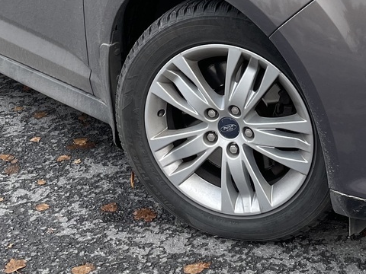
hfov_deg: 24.9
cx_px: 249
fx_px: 825
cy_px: -68
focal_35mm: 78
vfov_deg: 17.8
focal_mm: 4.2
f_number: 1.6
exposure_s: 1/121
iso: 50
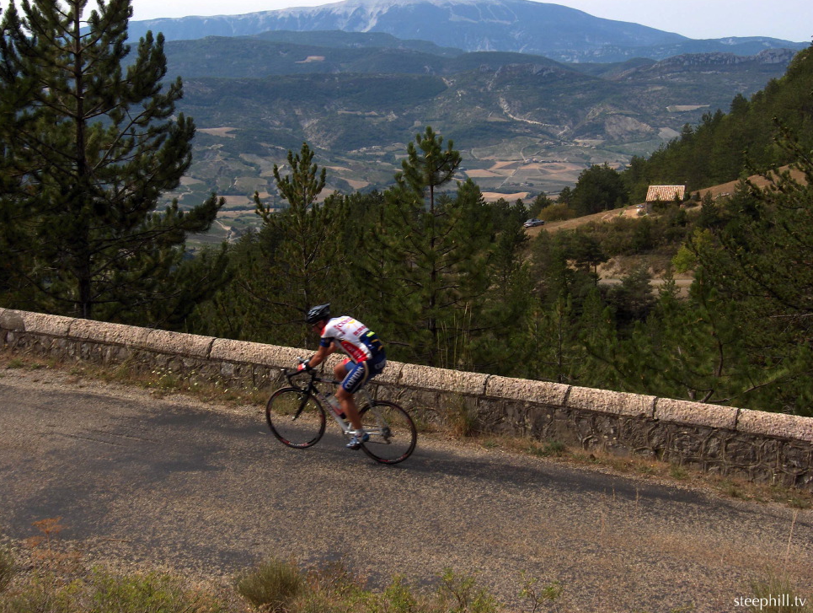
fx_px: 1341
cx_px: 398
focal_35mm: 57
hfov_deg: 33.7
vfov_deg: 25.7
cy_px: 298
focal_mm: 11.4
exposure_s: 1/265
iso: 100
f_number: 5.4
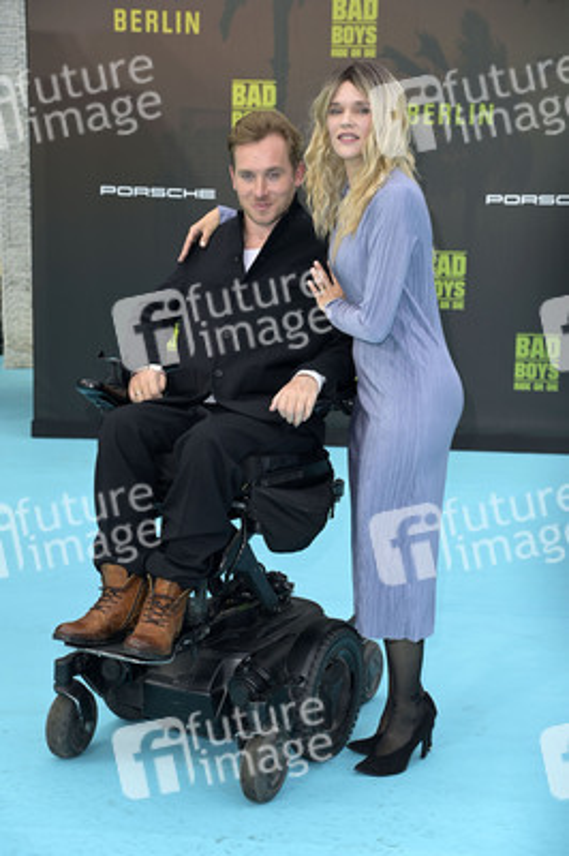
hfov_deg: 18.2
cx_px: 284
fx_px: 1781
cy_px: 428
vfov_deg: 27.0
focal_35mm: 75
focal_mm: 75
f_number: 5.6
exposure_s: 1/200
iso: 320
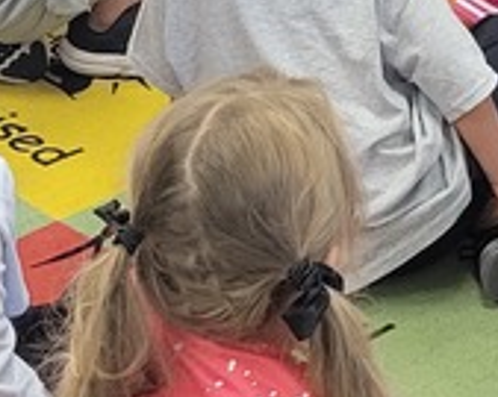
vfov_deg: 9.7
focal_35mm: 154
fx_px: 2268
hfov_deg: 12.5
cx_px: 315
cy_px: -206
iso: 320
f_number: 1.8
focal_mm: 5.4
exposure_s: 1/120
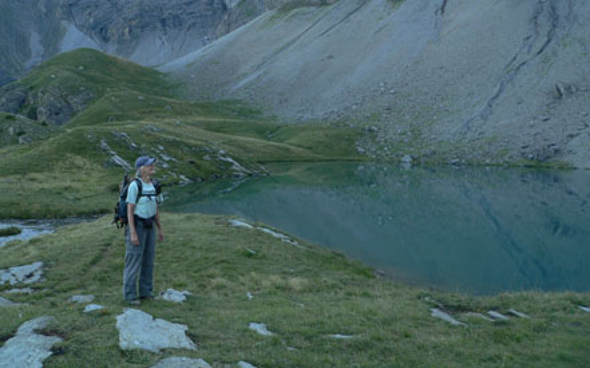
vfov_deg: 32.6
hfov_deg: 50.4
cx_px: 290
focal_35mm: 39
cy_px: 151
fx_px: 627
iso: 80
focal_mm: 6
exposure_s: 1/100
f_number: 2.8
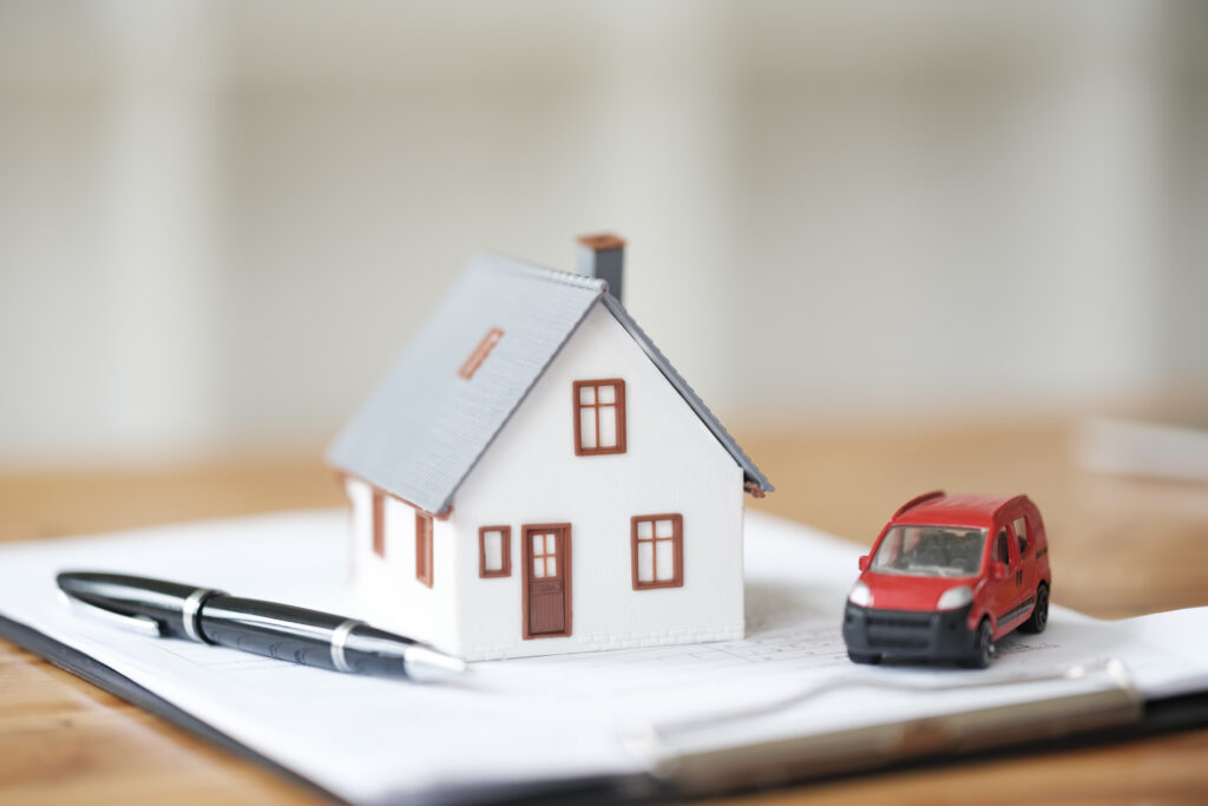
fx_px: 2819
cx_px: 604
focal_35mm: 84
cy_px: 403
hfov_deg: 24.2
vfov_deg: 16.3
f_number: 1.2
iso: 160
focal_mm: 56
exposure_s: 1/500
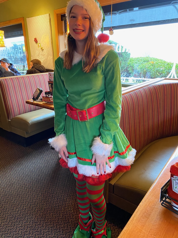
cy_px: 119
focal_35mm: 26
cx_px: 89
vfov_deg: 67.3
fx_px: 178
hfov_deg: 53.1
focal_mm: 4.25
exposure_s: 1/40
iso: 500
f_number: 1.8
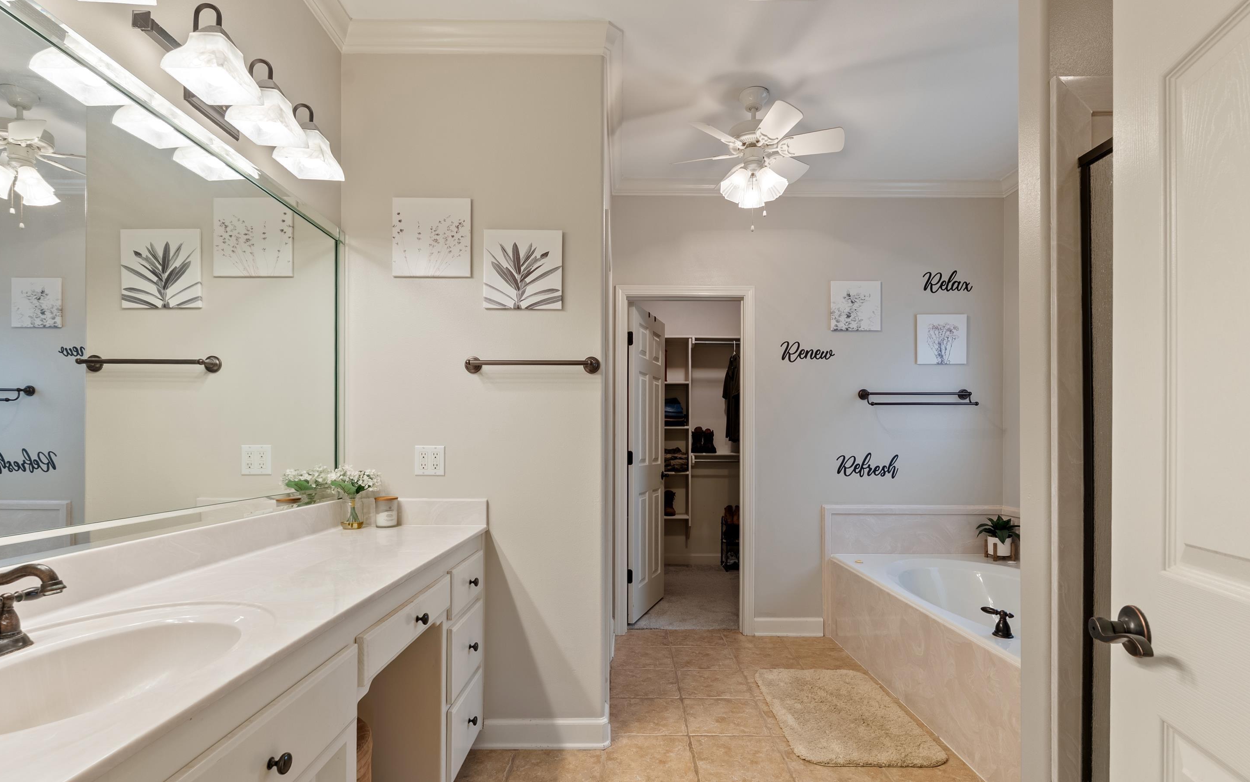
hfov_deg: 94.4
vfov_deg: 67.9
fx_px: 579
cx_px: 626
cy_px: 425
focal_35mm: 17
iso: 250
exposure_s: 1/2.5
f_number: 9
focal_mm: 16
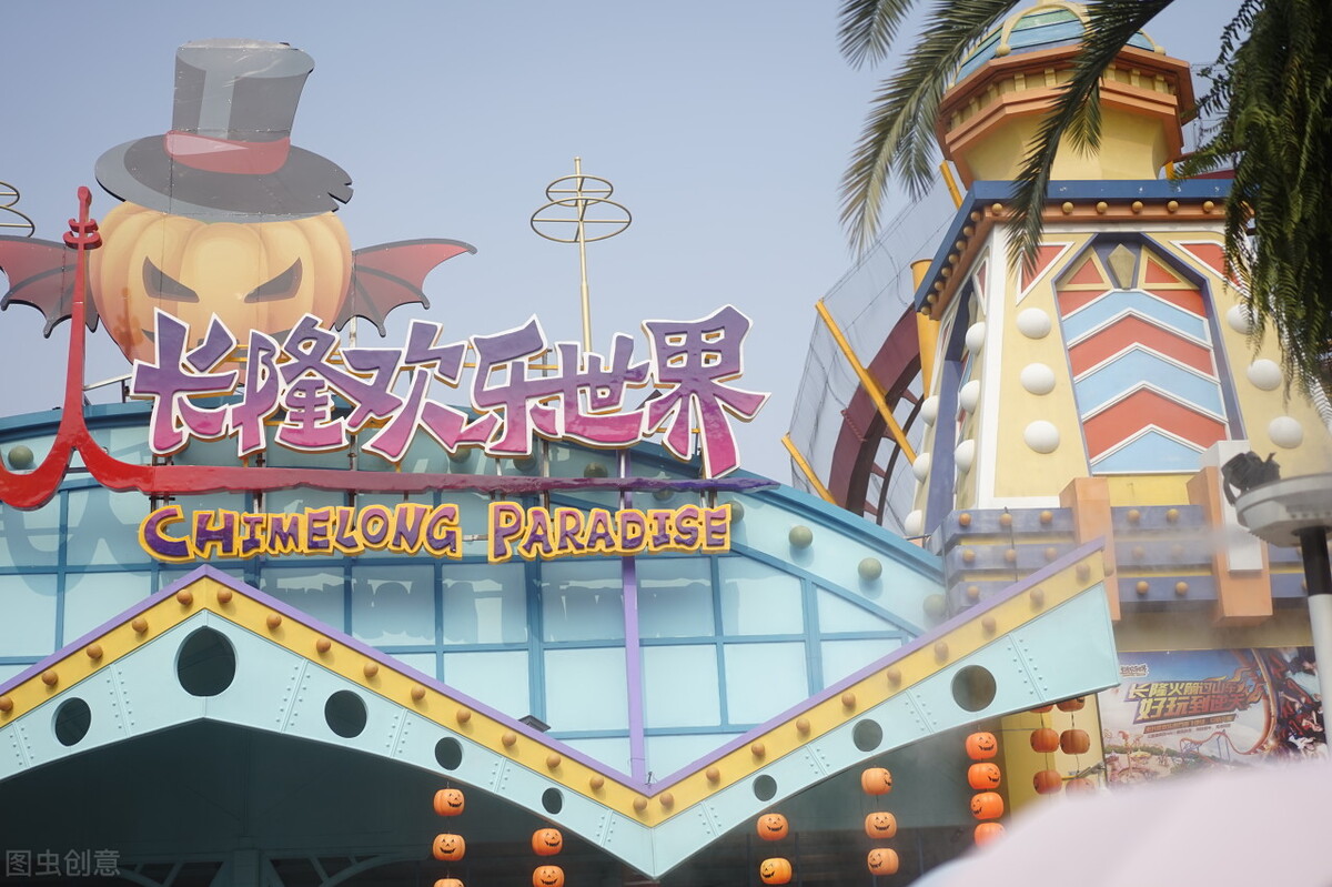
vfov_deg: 24.6
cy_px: 444
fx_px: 2034
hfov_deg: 36.3
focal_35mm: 55
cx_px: 666
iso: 100
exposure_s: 1/2000
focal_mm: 55
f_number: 2.5
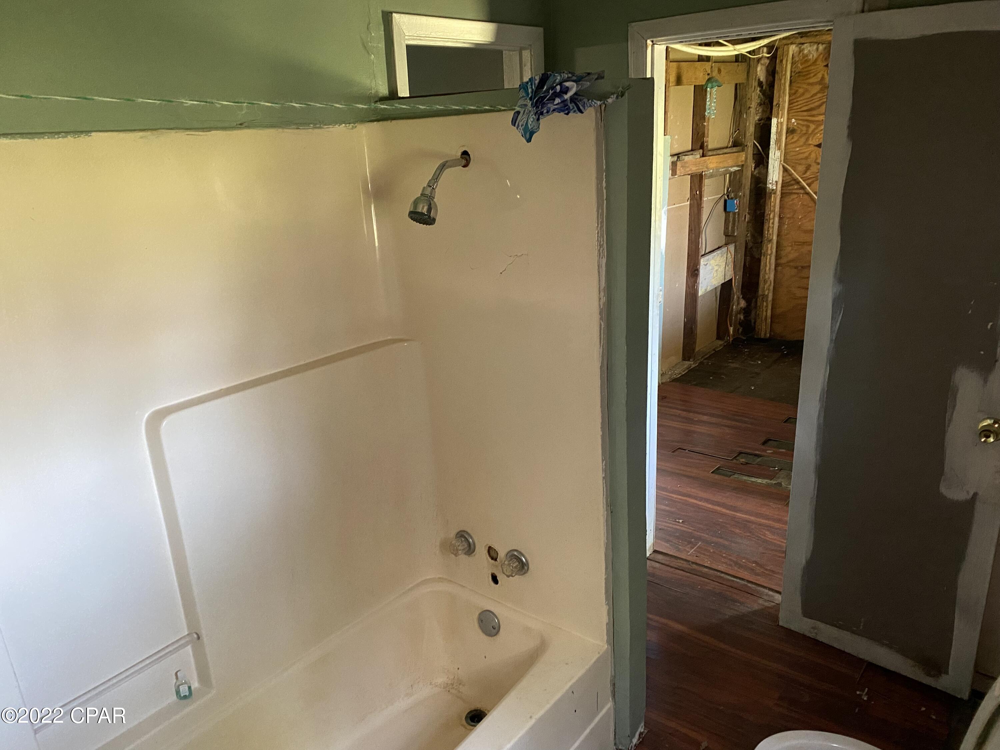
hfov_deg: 67.3
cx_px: 500
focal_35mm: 26
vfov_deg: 53.1
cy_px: 375
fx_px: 751
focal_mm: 4.25
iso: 640
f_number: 1.8
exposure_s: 1/40
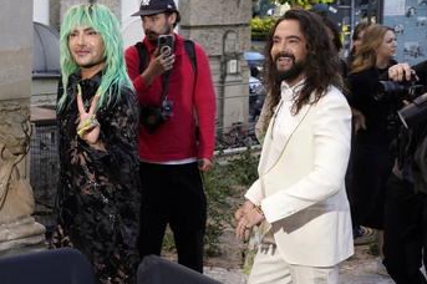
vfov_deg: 29.2
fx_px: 545
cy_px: 142
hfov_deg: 42.5
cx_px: 161
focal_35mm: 46
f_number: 5.6
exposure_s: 1/160
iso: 320
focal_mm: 35
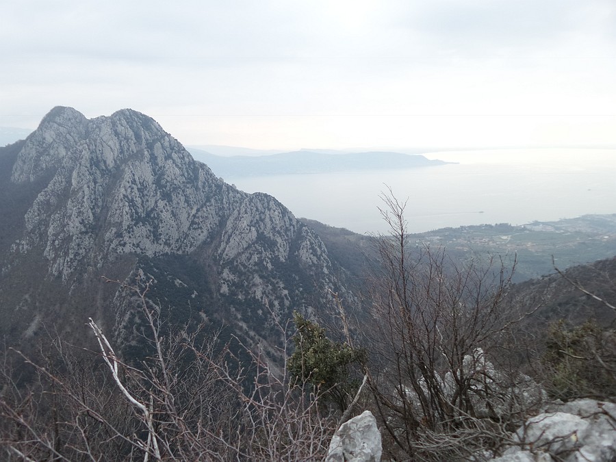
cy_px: 231
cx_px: 308
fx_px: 427
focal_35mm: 24
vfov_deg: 56.8
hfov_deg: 71.6
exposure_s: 1/500
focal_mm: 4.4
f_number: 3.1
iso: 100
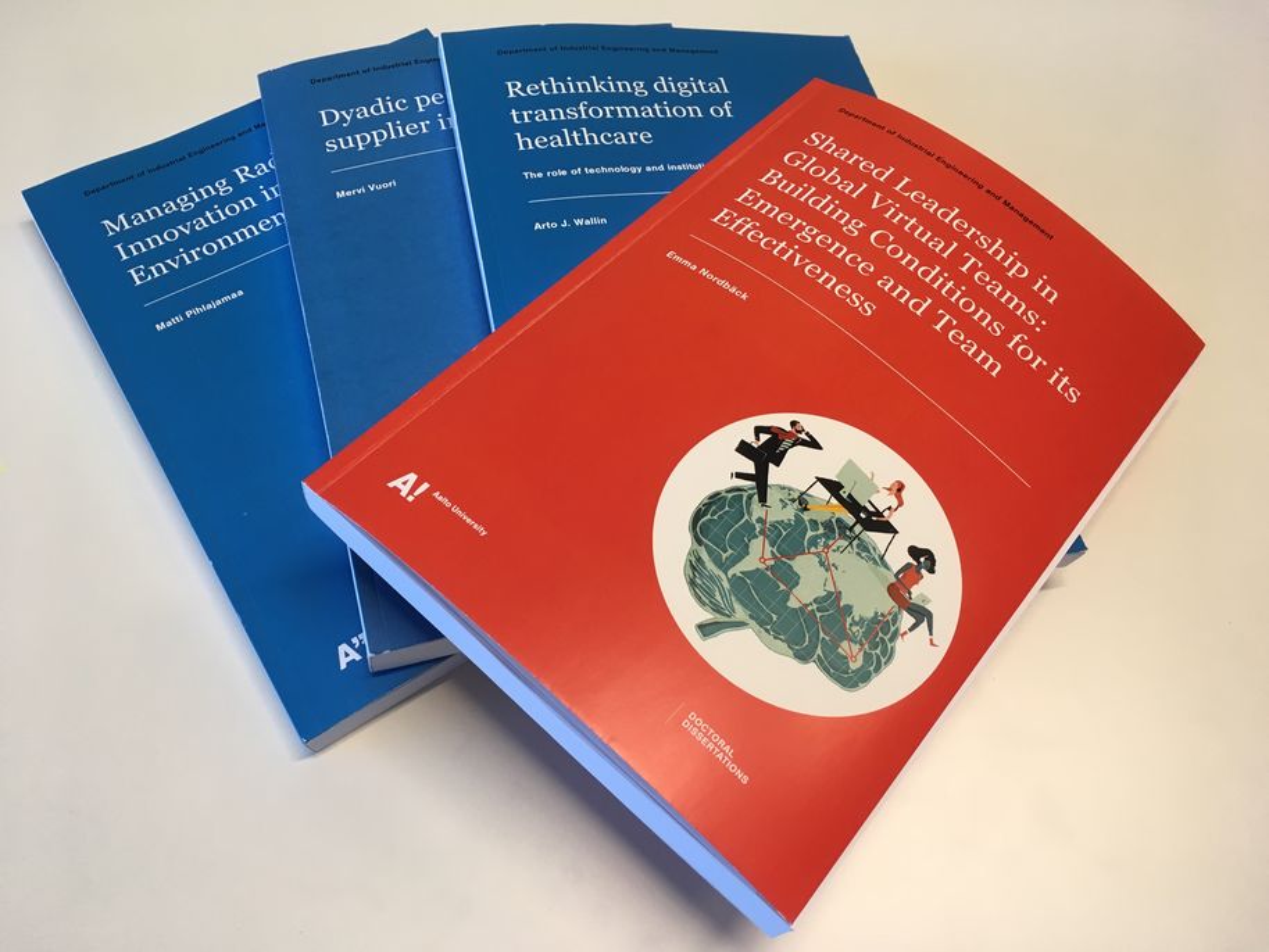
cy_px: 476
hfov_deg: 61.6
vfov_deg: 48.2
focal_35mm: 29
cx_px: 634
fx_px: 1063
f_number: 2.2
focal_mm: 4.15
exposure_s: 1/33
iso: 50
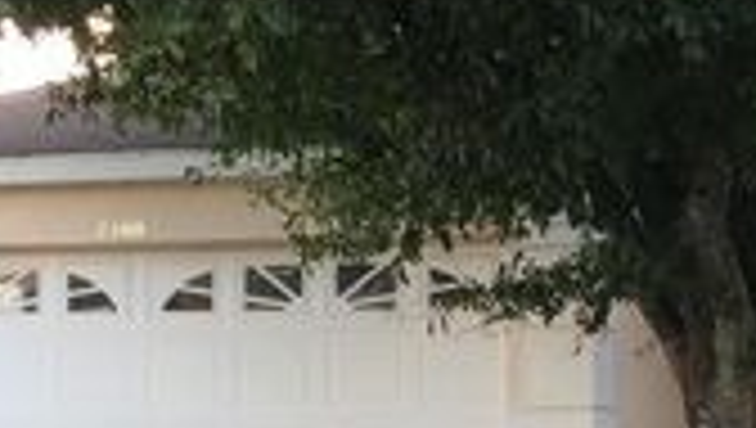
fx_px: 1887
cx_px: 616
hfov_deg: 22.3
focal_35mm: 94
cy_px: 489
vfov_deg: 12.7
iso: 32
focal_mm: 4.15
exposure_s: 1/60
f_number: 2.2
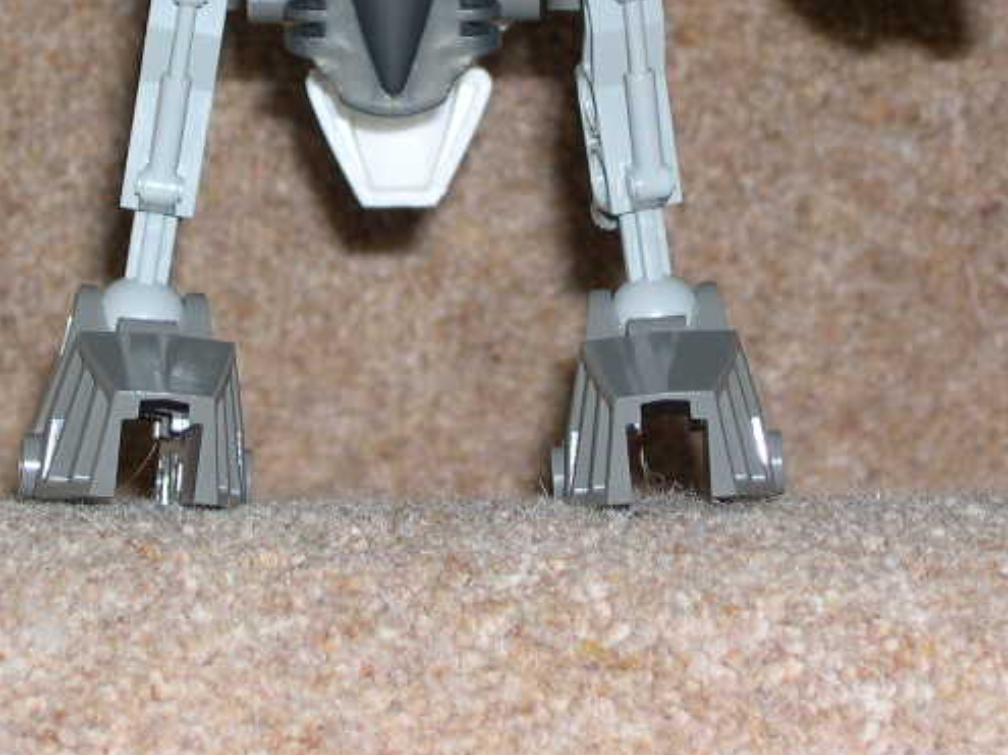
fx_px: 5240
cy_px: 0
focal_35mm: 180
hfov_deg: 11.0
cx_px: 358
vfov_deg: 8.2
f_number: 4.4
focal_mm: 18.4
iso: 100
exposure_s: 1/60
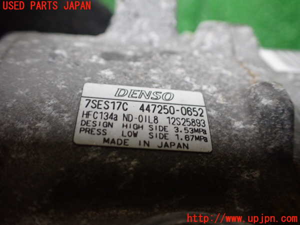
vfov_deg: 46.8
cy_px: 112
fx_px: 260
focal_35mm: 30
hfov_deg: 60.0
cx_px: 150
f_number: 2.3
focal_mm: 5.4
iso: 800
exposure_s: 1/40
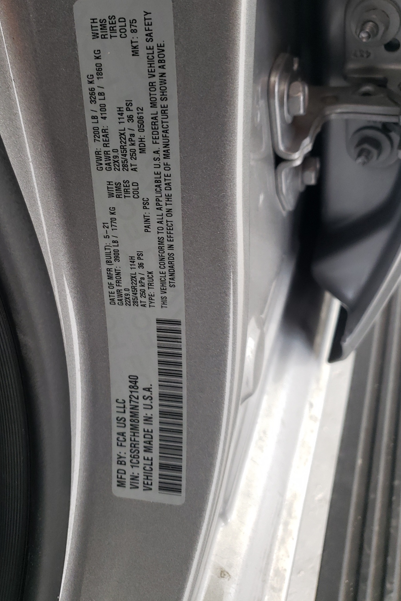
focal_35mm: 32
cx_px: 137
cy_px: 247
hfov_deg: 40.7
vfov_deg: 58.4
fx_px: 535
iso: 100
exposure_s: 1/60.2
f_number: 1.5
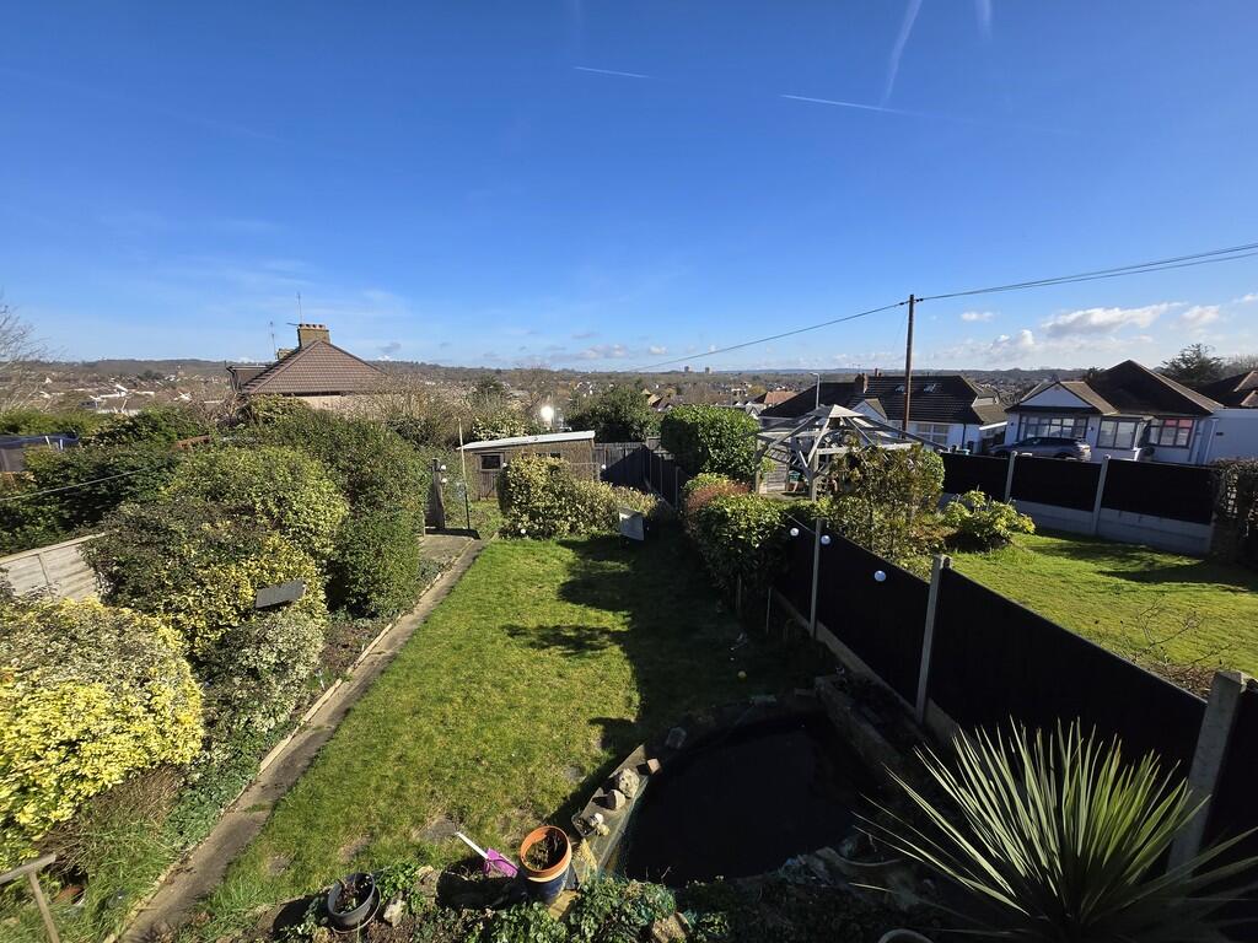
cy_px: 472
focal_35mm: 13
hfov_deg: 106.2
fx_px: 472
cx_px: 629
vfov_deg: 89.9
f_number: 2.2
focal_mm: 1.7
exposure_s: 1/919
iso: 25
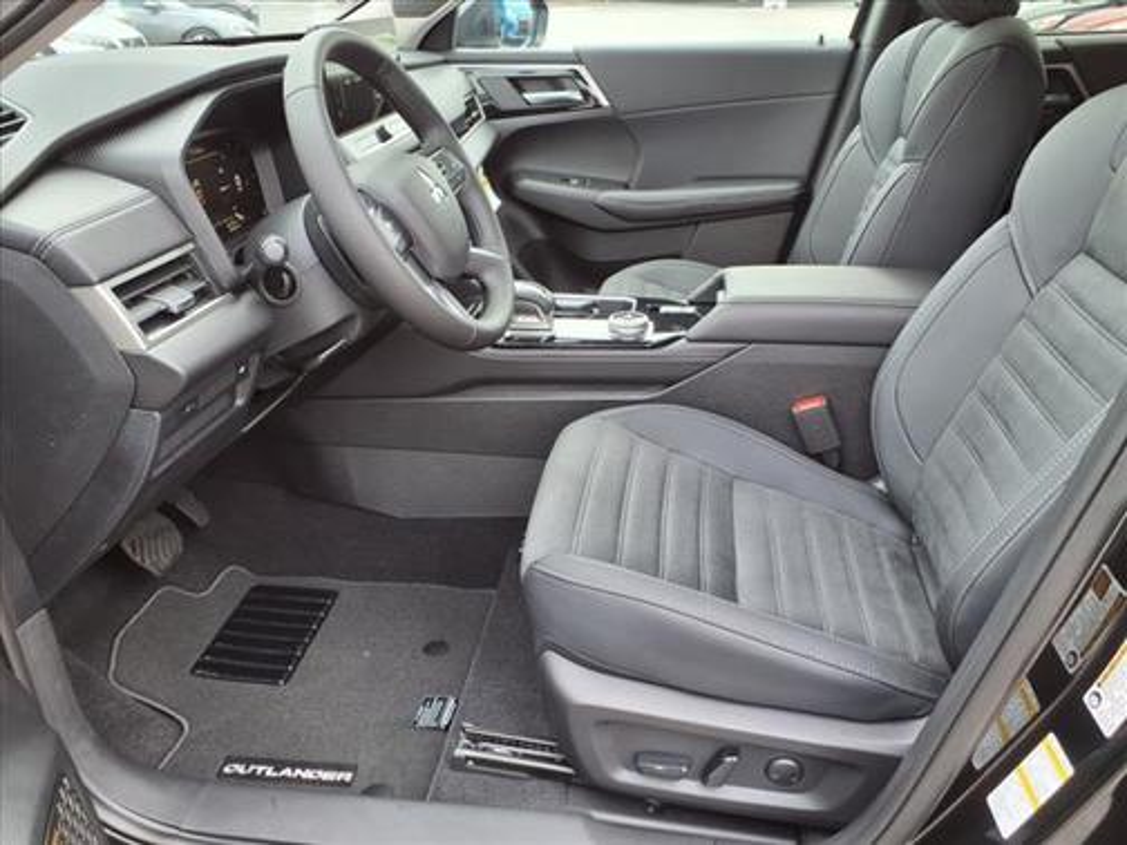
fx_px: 879
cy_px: 422
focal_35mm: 27
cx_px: 564
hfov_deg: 65.3
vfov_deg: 51.4
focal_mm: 3.58
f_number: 1.9
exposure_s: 1/120
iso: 40
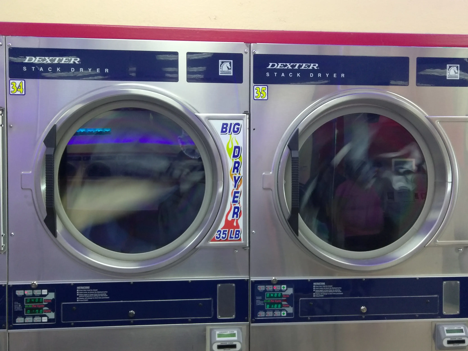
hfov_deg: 81.7
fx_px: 270
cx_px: 234
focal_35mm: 20
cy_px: 176
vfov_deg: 66.0
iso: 222
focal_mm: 3.46
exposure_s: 1/30
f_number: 2.2
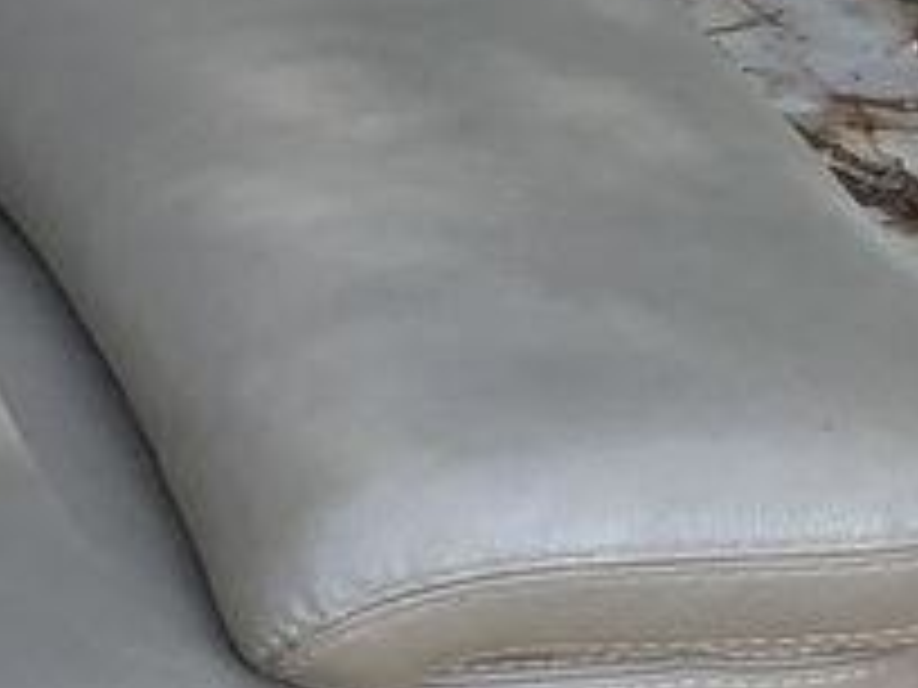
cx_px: -1143
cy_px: 31
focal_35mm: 152
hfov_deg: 11.2
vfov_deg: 9.7
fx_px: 4031
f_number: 2.4
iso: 25
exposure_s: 1/342
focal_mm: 3.3
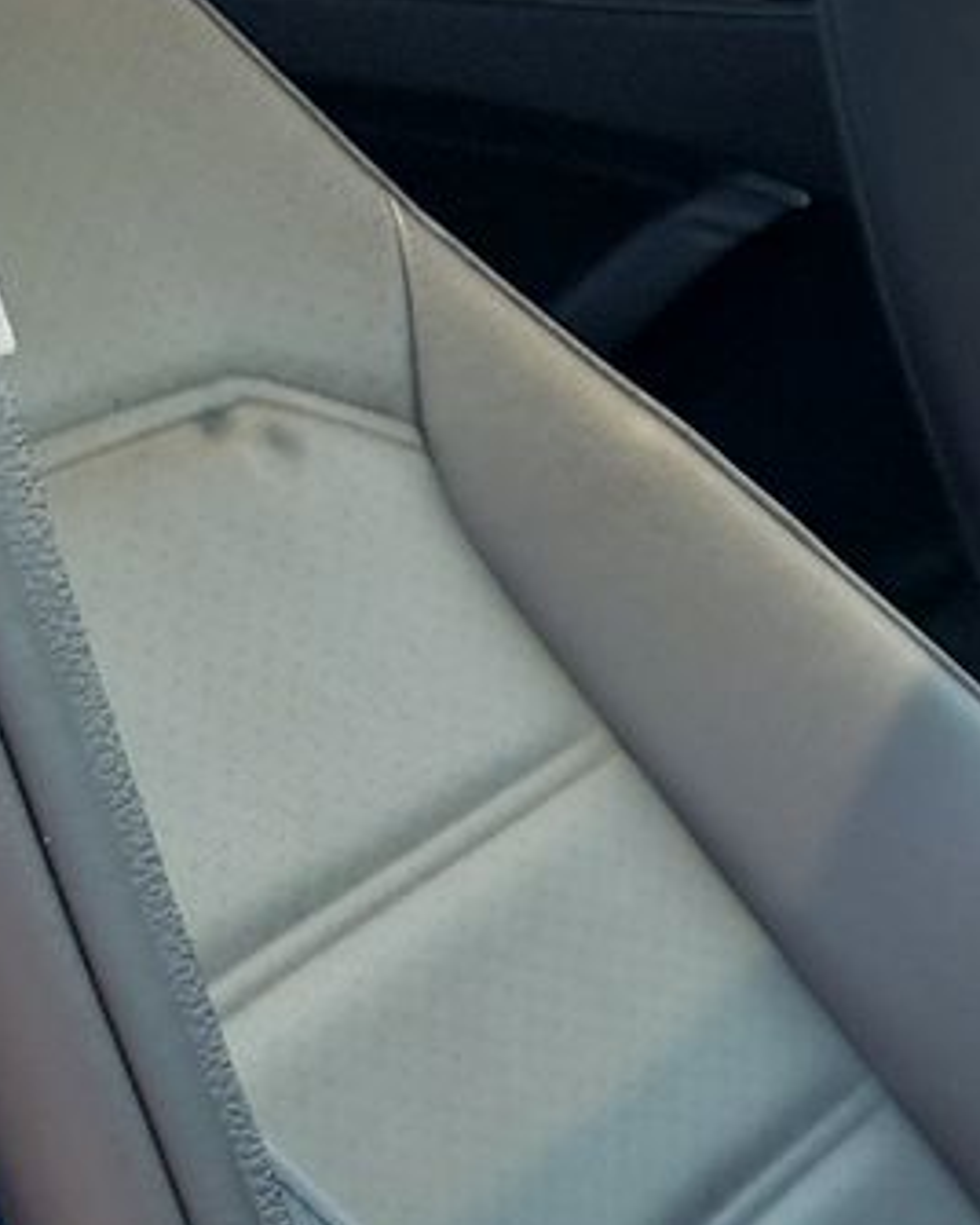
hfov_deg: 11.6
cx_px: 2245
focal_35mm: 112
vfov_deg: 17.0
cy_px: 954
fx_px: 4061
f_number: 1.8
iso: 50
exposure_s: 1/148
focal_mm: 6.7
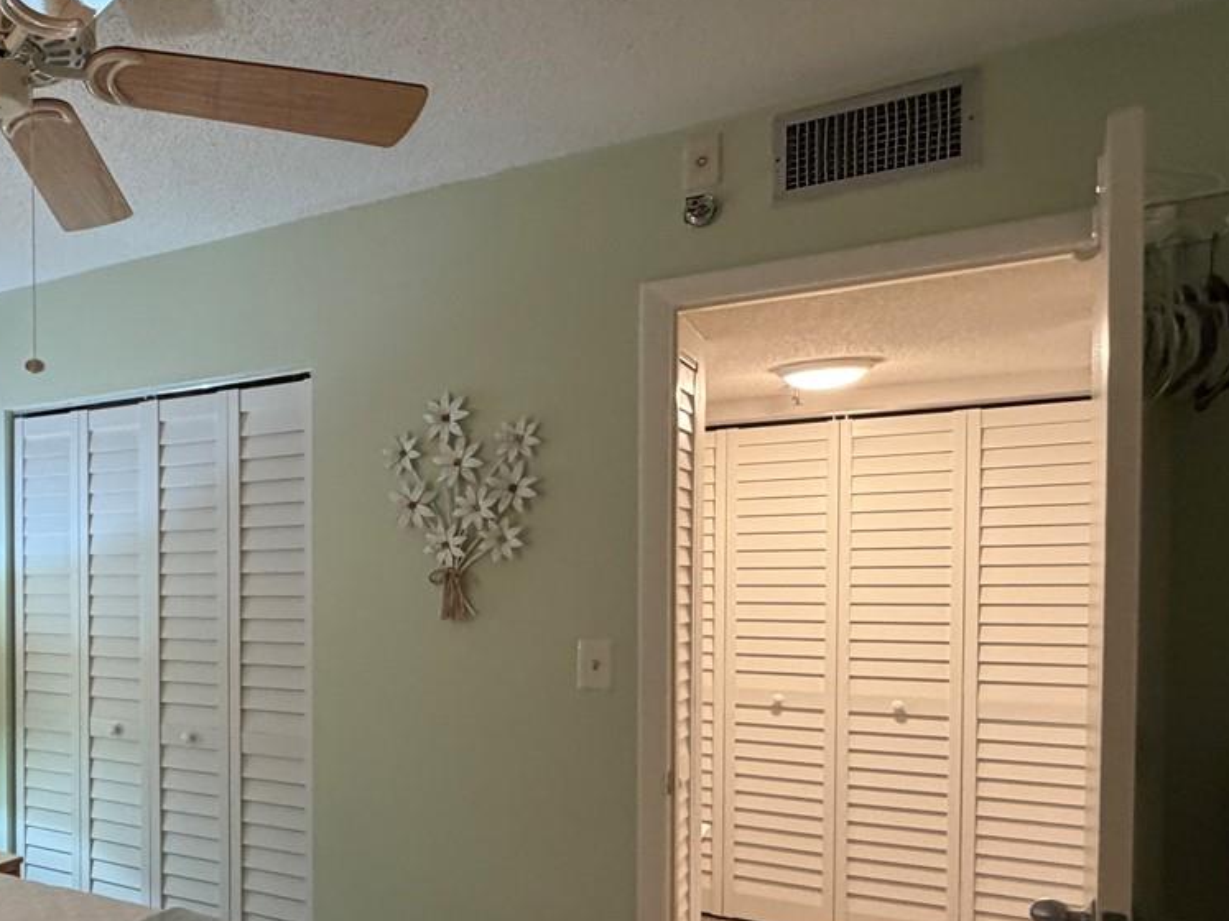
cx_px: 107
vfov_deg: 46.1
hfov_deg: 52.2
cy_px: 607
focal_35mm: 30
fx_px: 1065
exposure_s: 1/60
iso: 320
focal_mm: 2.22
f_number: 2.2
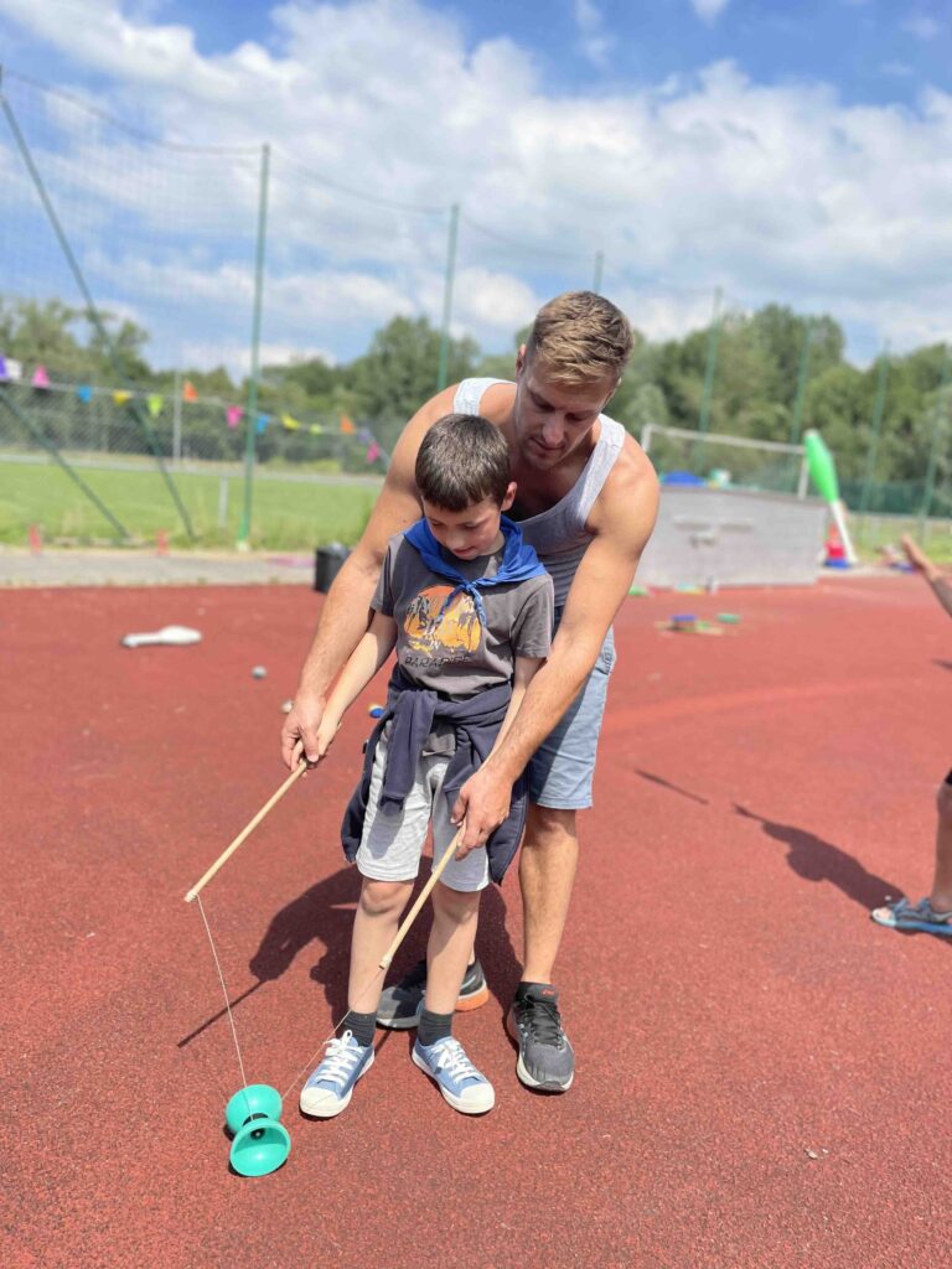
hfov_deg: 53.1
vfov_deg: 67.3
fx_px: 953
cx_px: 476
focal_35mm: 26
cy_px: 634
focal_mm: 4.2
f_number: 1.6
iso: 50
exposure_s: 1/4651
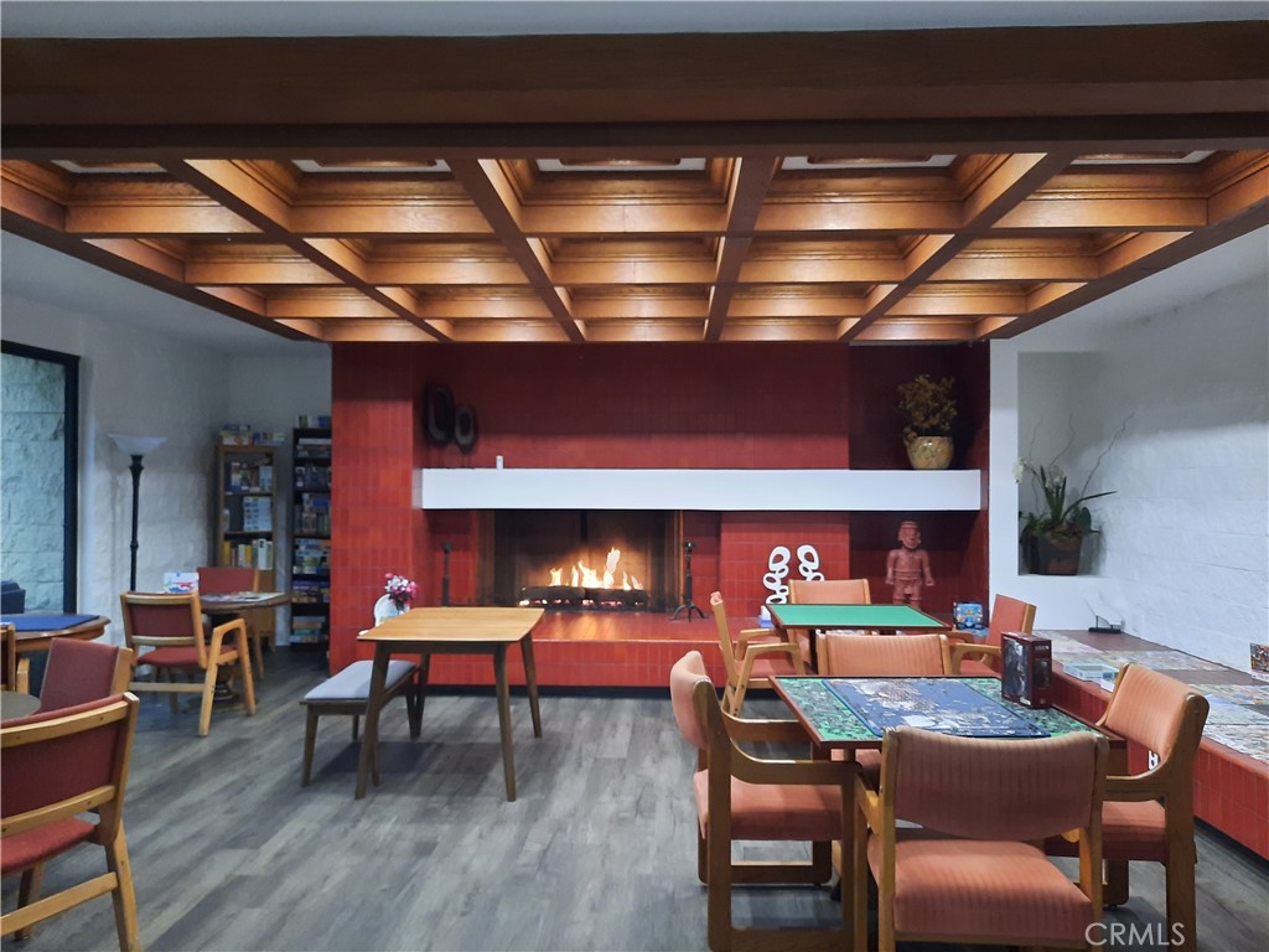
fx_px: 916
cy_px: 476
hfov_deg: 69.4
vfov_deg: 54.9
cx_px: 634
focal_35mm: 25
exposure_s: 1/24
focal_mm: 4.6
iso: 500
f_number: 2
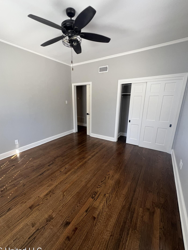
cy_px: 128
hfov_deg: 85.6
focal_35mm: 14
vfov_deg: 102.0
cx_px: 88
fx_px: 101
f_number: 1.8
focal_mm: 1.57
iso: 80
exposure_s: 1/99
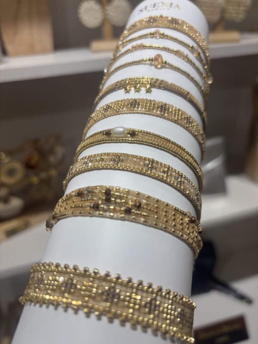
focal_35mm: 26
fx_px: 258
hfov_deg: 53.1
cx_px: 129
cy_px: 172
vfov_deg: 67.3
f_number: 1.6
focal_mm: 5.96
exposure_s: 1/237
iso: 40
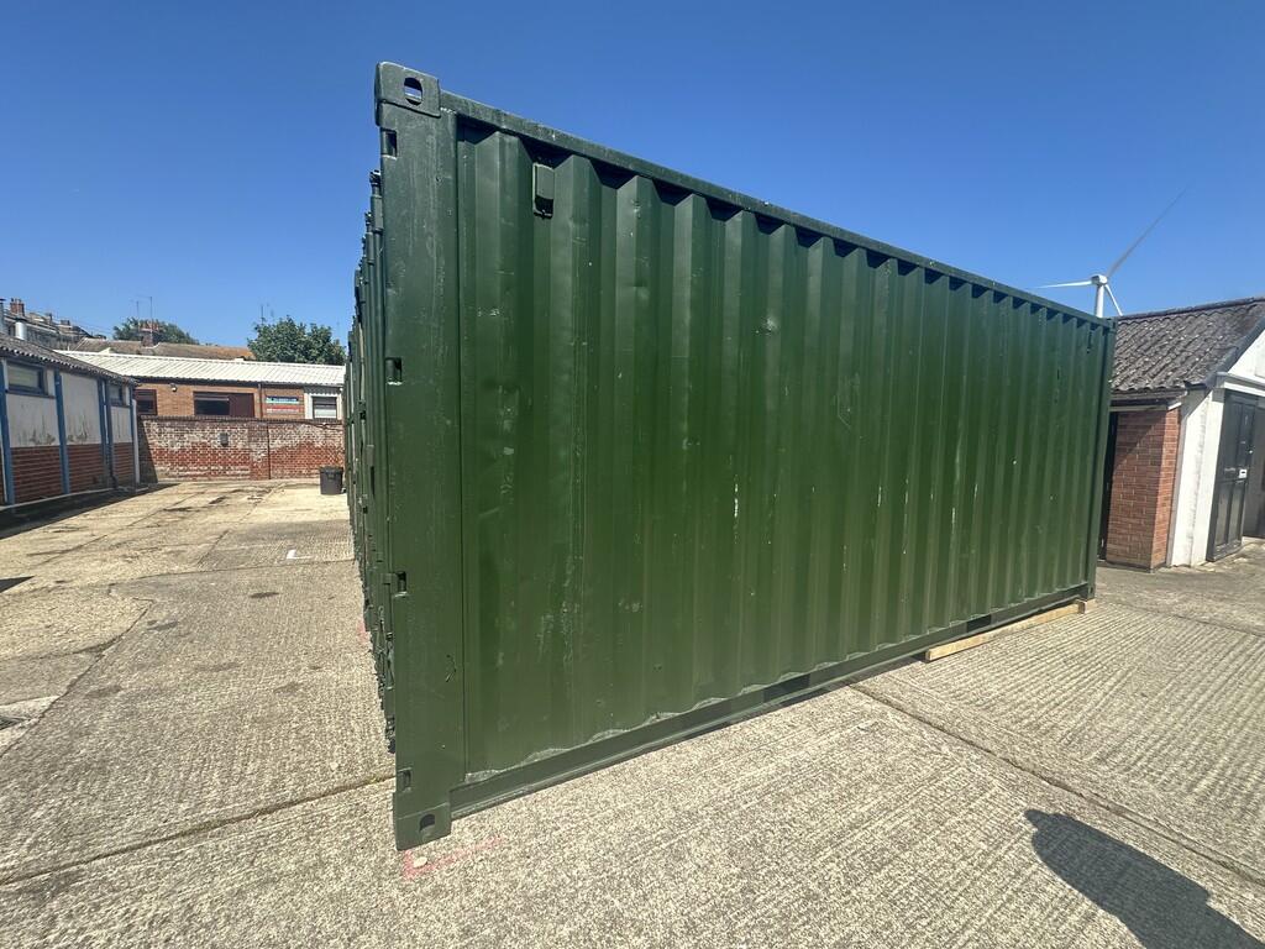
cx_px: 632
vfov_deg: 85.7
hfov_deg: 102.1
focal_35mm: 14
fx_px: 512
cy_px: 474
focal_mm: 2.22
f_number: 2.2
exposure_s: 1/626
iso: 40
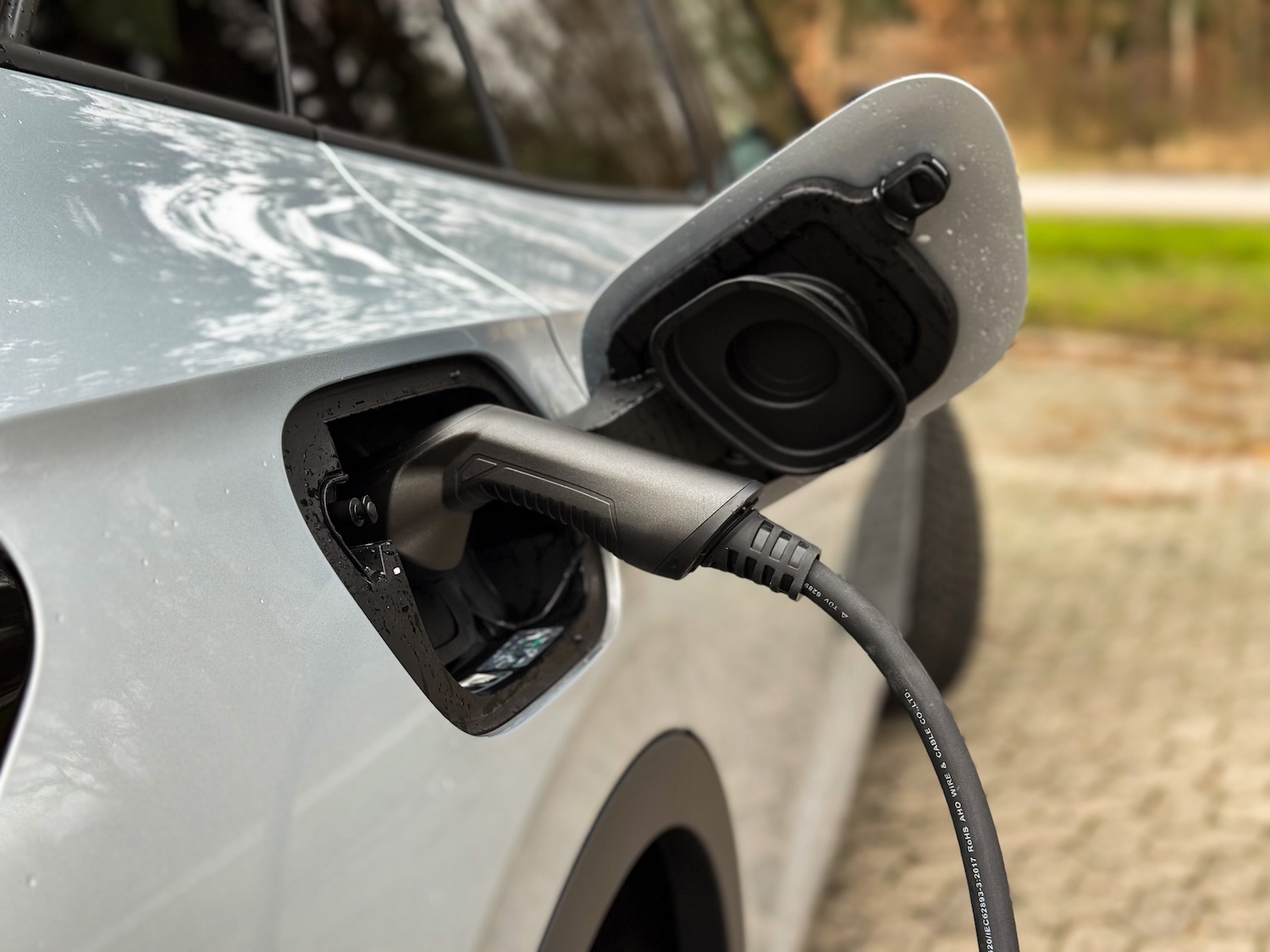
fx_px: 1761
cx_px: 635
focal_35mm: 48
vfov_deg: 30.3
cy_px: 476
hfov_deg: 39.7
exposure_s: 1/200
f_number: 1.8
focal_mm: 6.86
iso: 80
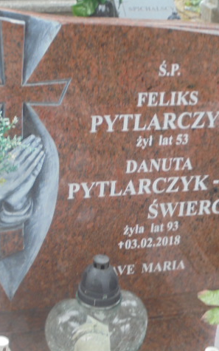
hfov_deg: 18.6
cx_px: 92
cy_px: 176
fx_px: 668
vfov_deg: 29.4
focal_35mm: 70
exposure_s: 1/30
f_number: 4.8
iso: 200
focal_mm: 8.9
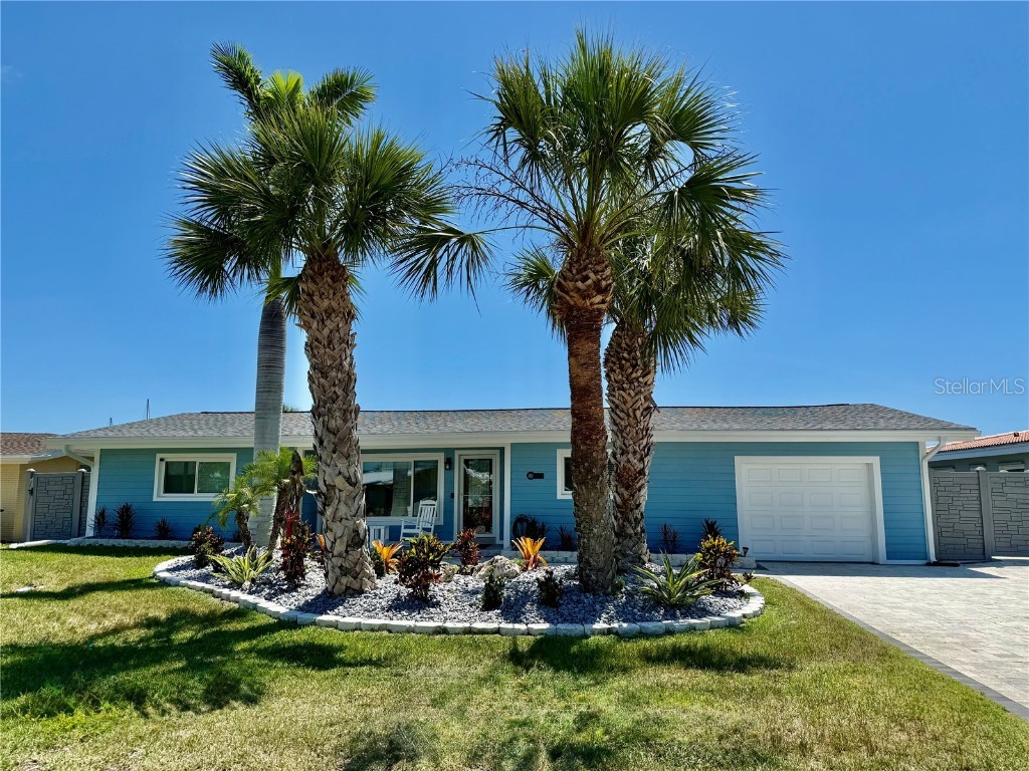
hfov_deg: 71.6
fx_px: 713
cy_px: 386
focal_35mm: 24
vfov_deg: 56.8
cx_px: 514
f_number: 1.78
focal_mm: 6.76
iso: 80
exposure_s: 1/5714
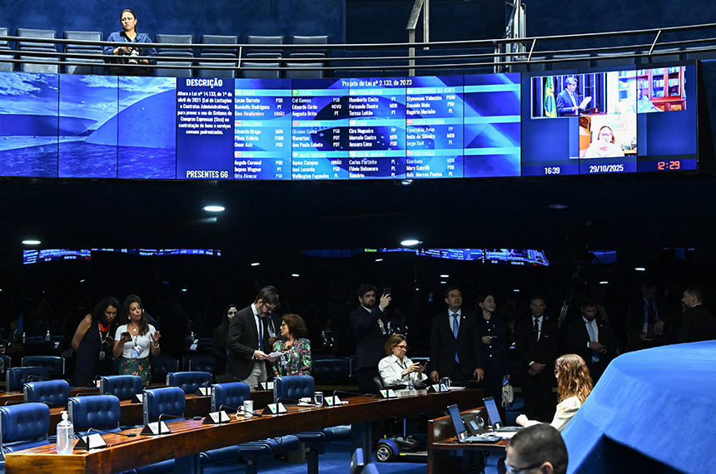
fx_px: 1429
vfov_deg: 18.9
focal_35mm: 72
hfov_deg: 28.1
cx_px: 358
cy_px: 237
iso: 8000
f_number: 6.3
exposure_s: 1/160
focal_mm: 72
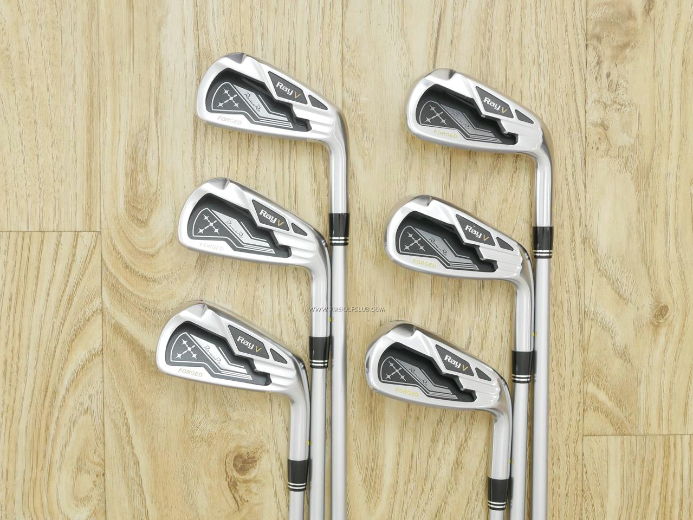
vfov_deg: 29.1
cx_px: 346
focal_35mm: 50
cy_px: 260
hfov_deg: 38.2
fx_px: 1001
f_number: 4.5
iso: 1600
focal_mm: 25
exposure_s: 1/40
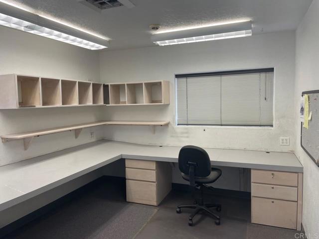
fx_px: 240
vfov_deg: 53.1
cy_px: 120
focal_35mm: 26
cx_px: 160
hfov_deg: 67.3
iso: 80
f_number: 1.6
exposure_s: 1/120
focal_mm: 4.2
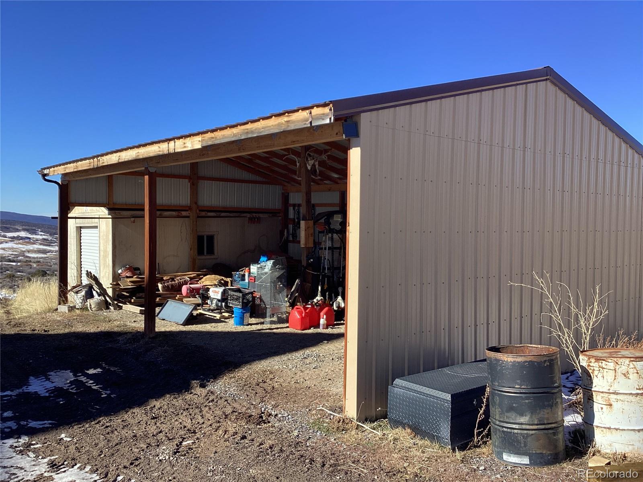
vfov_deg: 45.4
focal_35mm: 31
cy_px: 241
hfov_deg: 58.4
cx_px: 322
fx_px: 576
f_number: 2.4
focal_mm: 3.3
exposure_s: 1/741
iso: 25
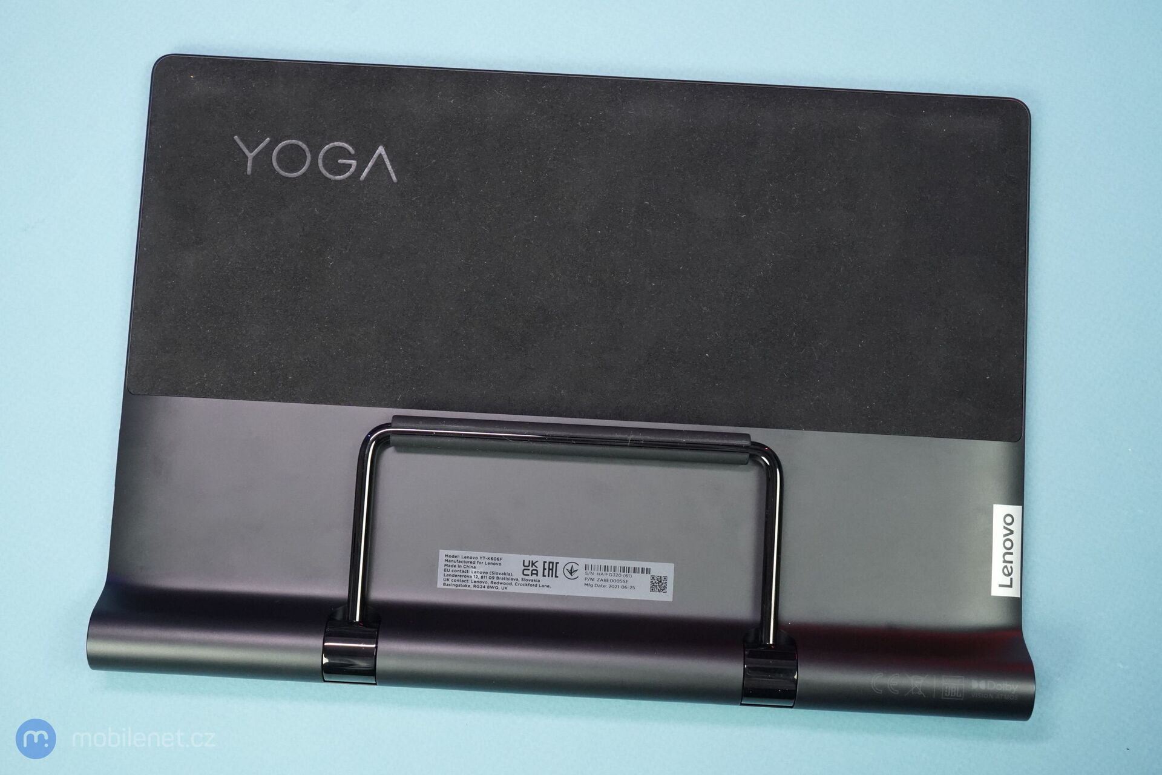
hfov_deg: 40.3
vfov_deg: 27.5
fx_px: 1581
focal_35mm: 49
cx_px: 581
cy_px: 388
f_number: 8
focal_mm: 49
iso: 6400
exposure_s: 1/160
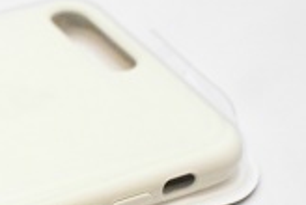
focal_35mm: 186
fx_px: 1582
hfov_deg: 10.8
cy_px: 178
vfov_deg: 7.4
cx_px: -90
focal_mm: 35
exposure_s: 1/320
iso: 1600
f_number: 5.6
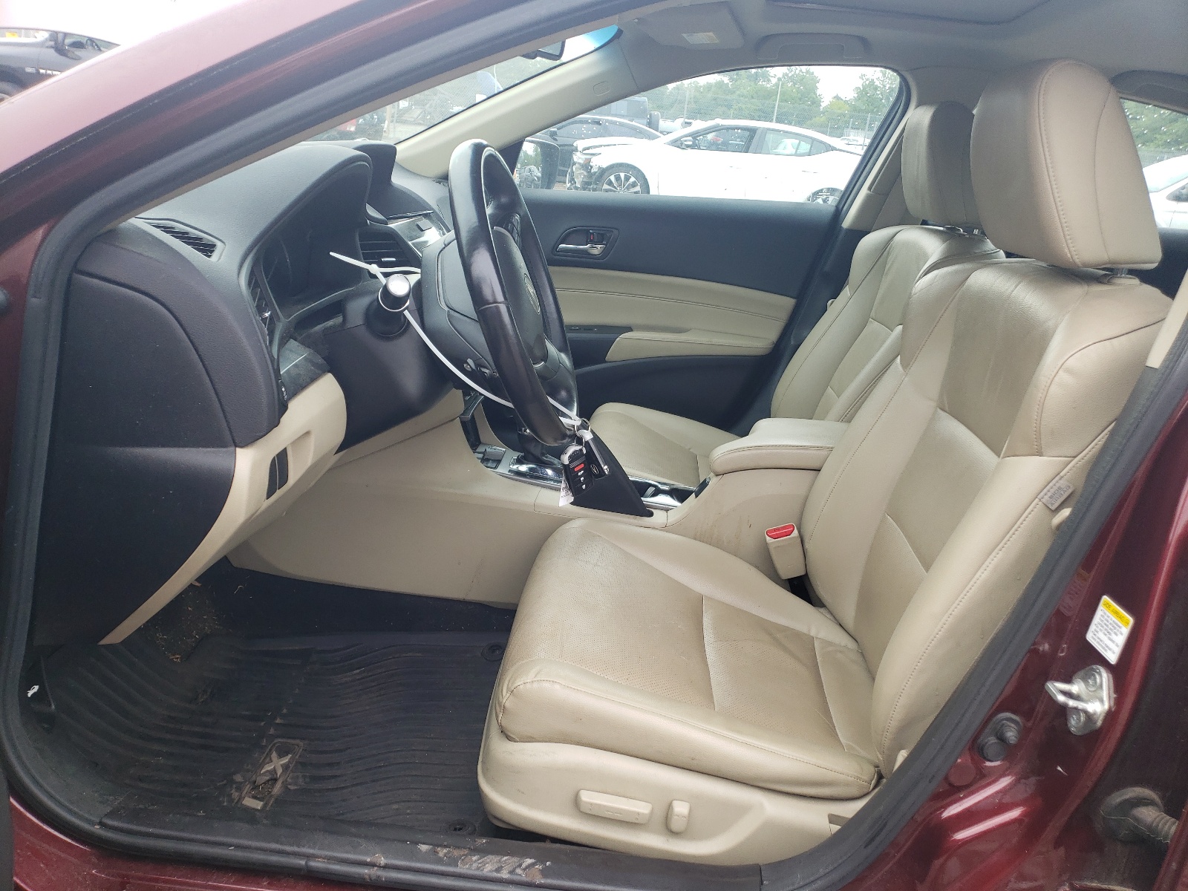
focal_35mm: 26
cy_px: 446
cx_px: 594
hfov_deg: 67.3
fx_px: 892
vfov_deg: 53.1
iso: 50
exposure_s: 1/217
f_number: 1.5
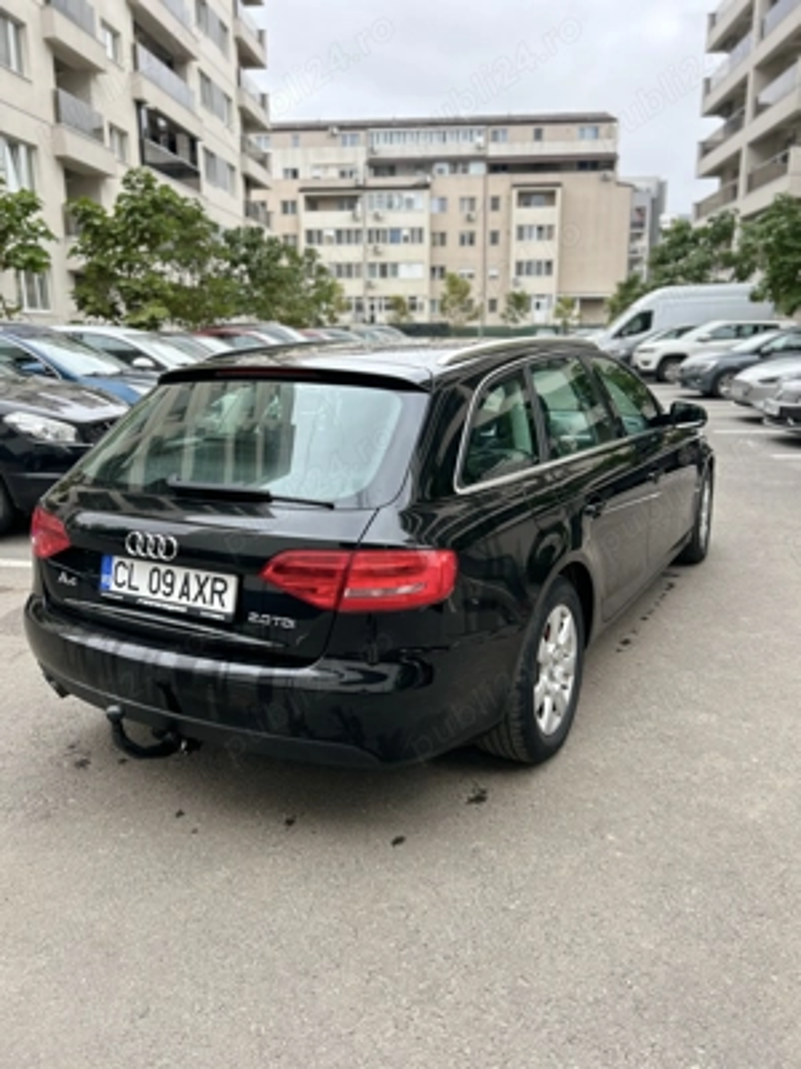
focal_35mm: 26
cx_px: 400
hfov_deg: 53.1
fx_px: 802
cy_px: 534
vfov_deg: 67.3
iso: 50
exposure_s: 1/427
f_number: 1.5
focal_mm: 5.7
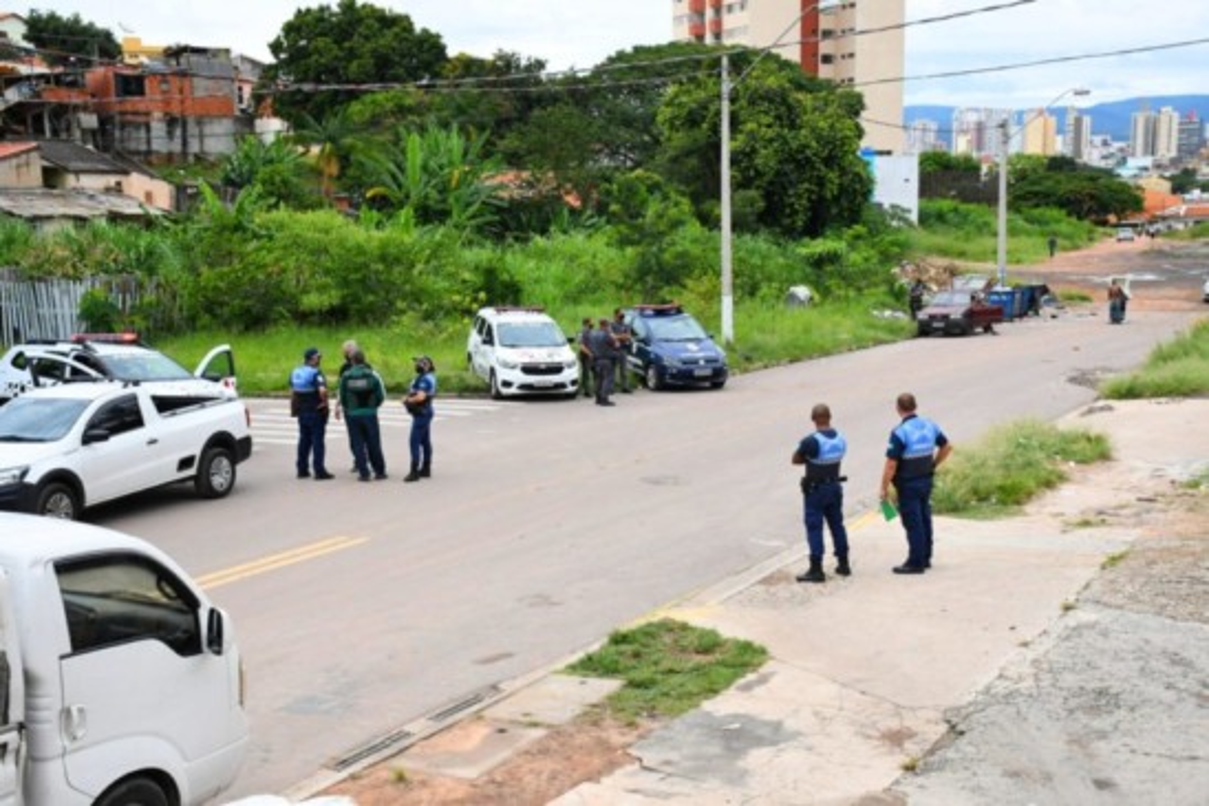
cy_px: 403
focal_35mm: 48
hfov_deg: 41.1
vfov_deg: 28.1
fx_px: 1611
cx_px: 604
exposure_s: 1/6400
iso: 2000
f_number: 5
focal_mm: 32
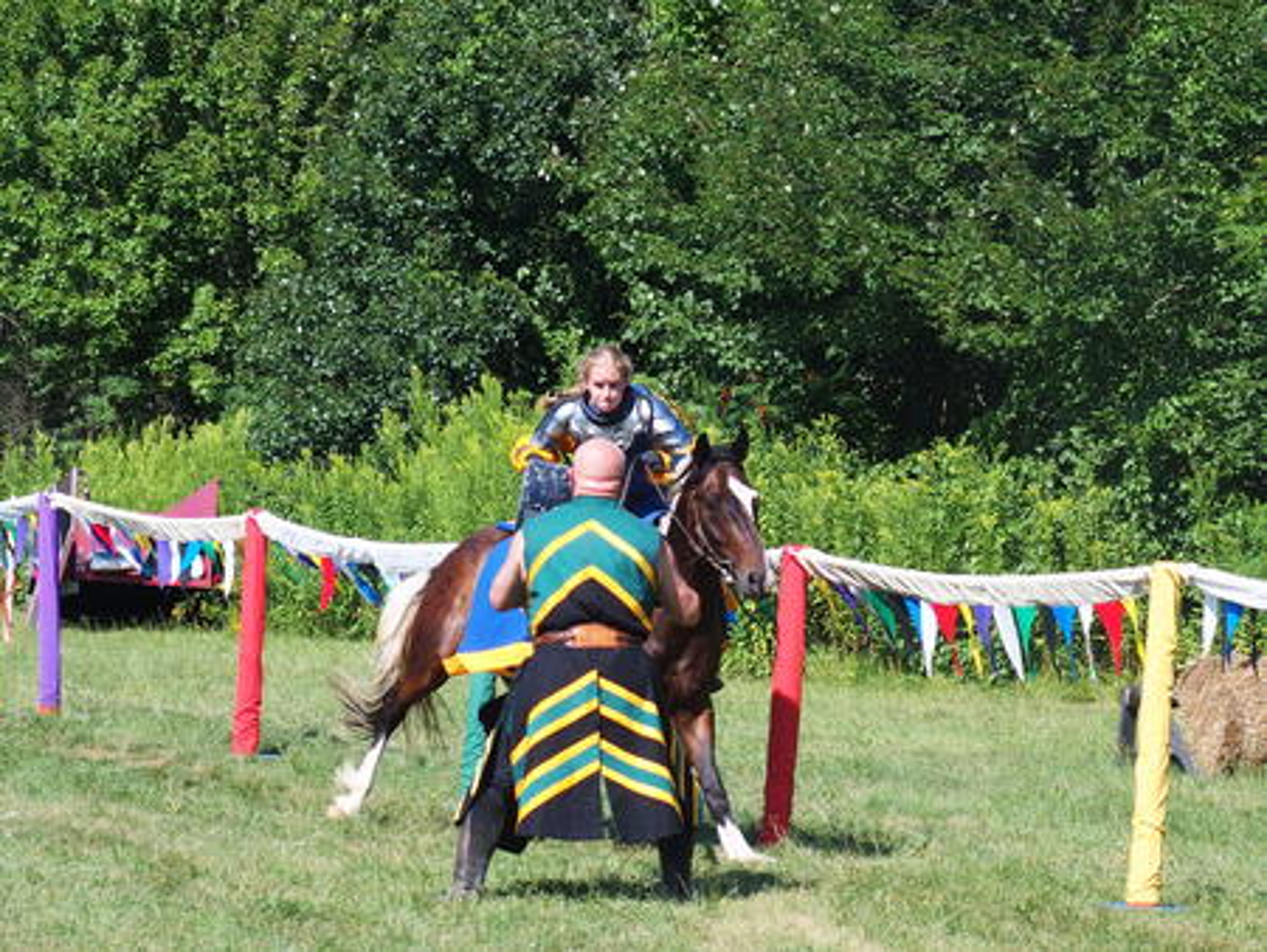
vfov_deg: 9.9
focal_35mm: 150
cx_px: 634
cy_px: 476
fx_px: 5493
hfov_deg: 13.2
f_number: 4
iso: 100
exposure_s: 1/640
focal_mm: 31.8
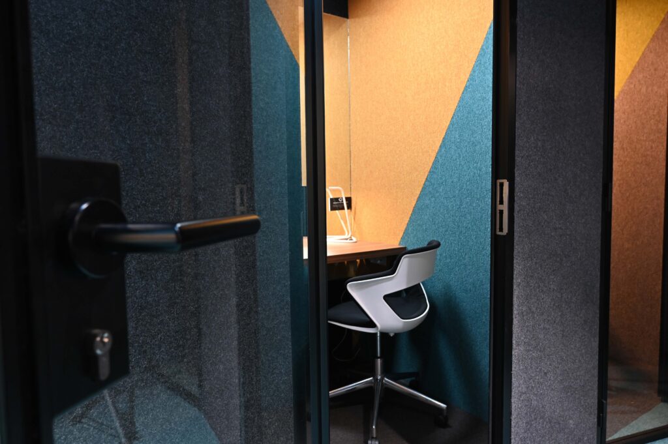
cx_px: 334
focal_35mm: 24
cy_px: 222
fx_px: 445
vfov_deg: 53.1
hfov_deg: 73.8
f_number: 7.1
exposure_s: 1/8
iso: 1250
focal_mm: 24
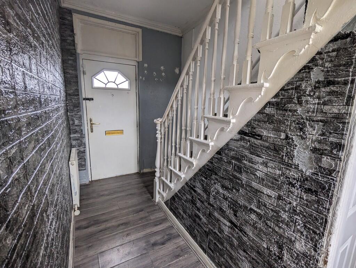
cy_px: 134
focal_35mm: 16
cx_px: 178
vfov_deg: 78.2
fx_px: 165
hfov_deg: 94.4
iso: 246
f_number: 2.2
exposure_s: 1/53.7
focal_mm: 2.35
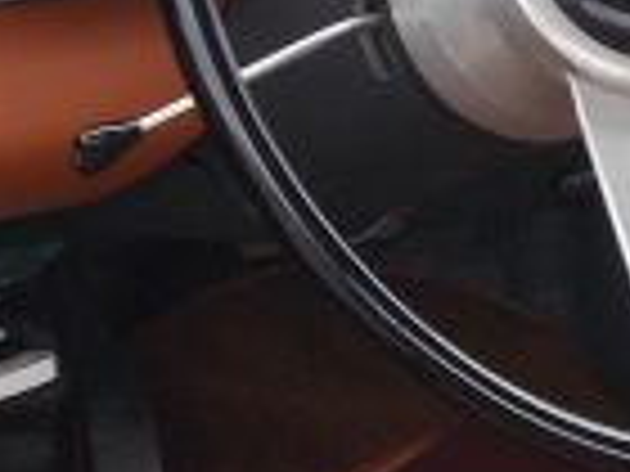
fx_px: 5442
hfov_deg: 6.6
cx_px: 567
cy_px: 126
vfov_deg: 5.0
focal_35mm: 299
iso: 80
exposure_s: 1/80
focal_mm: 10.3
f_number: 4.9
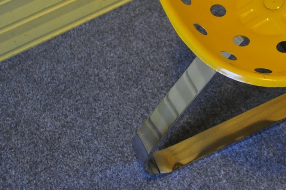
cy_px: 62
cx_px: 245
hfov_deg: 27.0
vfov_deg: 18.6
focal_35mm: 73
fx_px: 579
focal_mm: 26
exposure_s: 1/10
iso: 1600
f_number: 4
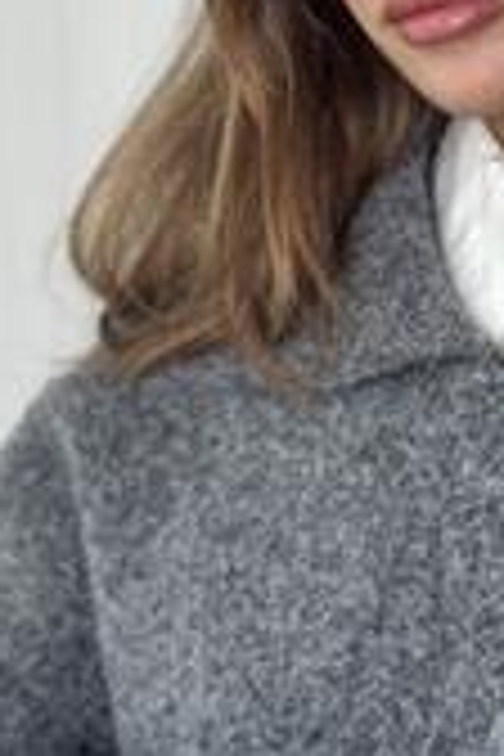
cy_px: 245
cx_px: 446
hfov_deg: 8.7
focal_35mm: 158
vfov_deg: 13.0
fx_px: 3318
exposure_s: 1/97
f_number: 1.78
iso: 100
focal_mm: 6.76
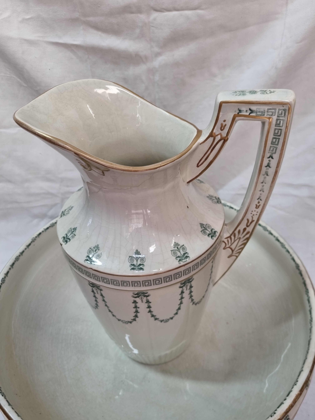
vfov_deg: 67.3
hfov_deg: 53.1
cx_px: 158
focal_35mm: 26
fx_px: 315
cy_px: 210
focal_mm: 5.4
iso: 160
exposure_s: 1/100
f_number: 1.8
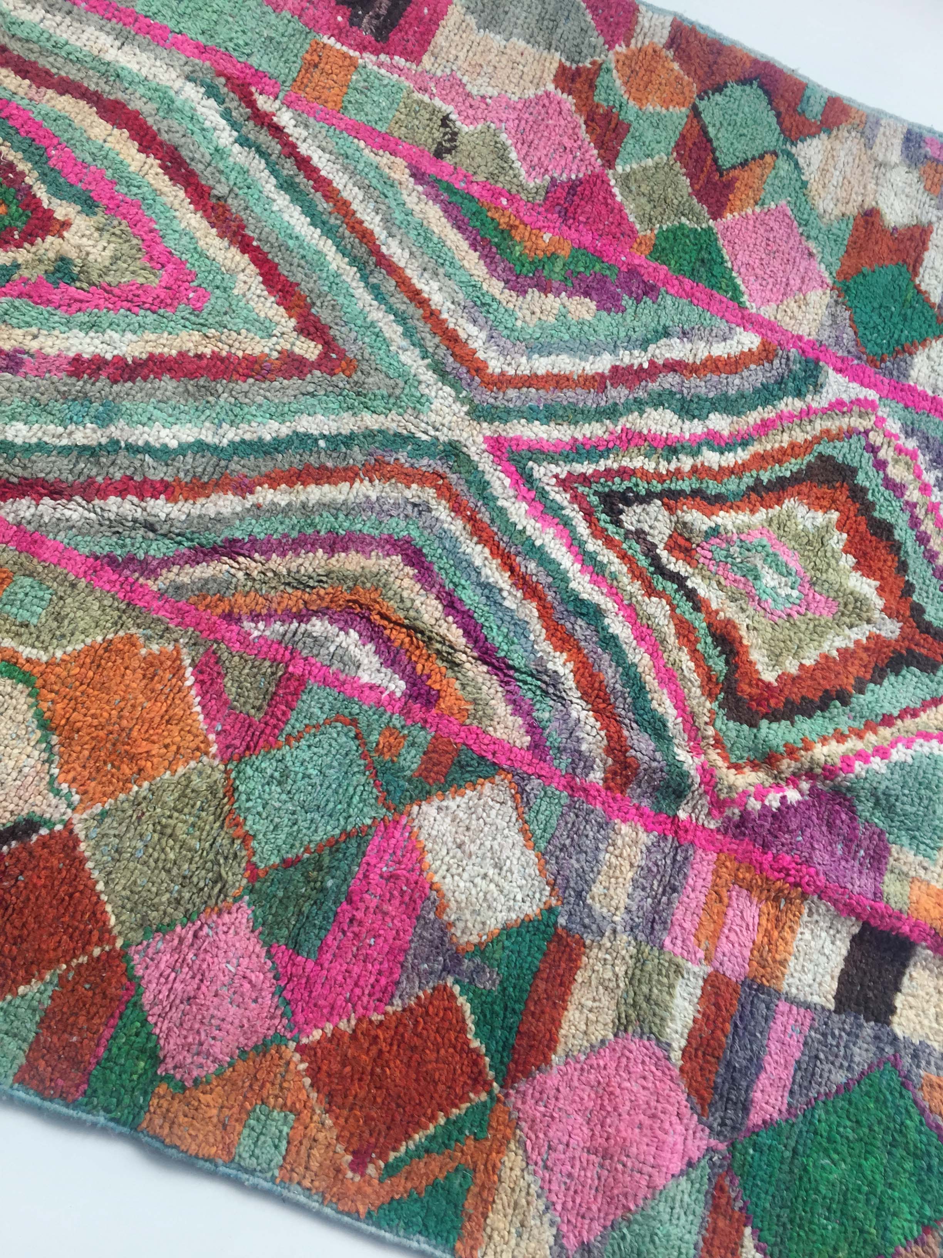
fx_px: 1053
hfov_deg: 48.2
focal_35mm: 29
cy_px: 629
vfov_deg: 61.7
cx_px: 472
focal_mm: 4.15
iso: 32
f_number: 2.2
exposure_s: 1/50
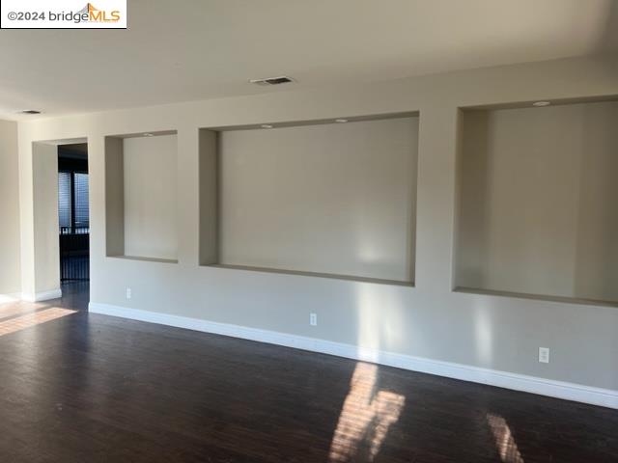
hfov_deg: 67.3
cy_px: 232
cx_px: 309
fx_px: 464
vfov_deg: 53.1
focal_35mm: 26
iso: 80
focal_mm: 5.7
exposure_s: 1/121
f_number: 1.5
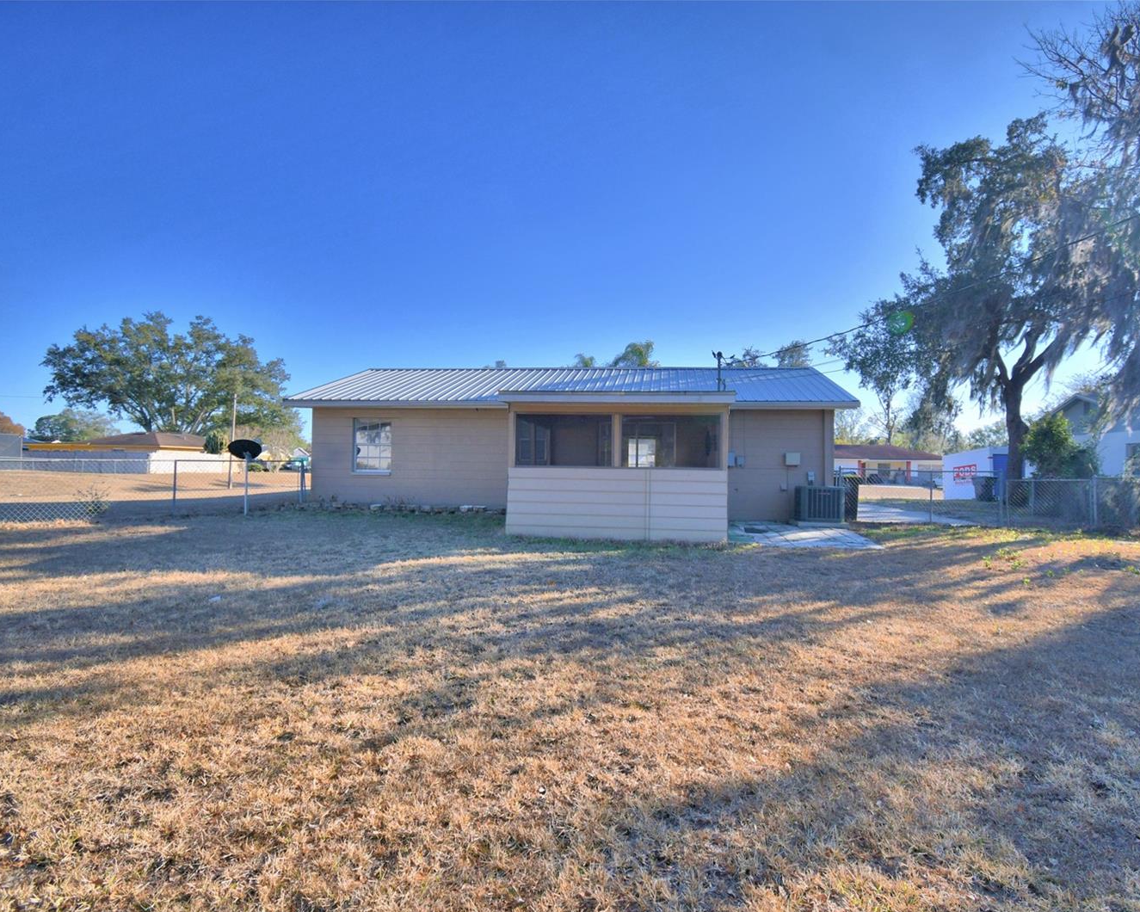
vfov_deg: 77.0
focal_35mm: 17
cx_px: 615
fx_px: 574
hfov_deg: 89.5
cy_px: 458
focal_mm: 10
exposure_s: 1/800
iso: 100
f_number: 4.5
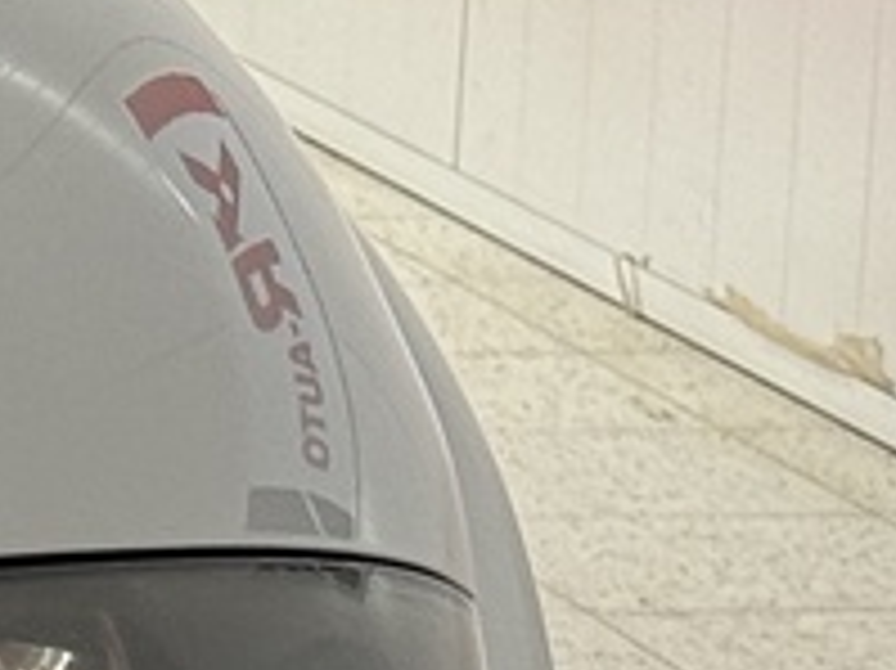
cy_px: 639
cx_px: -1914
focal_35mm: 348
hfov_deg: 5.3
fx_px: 9002
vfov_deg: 4.3
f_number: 1.78
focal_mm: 6.76
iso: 50
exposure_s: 1/50
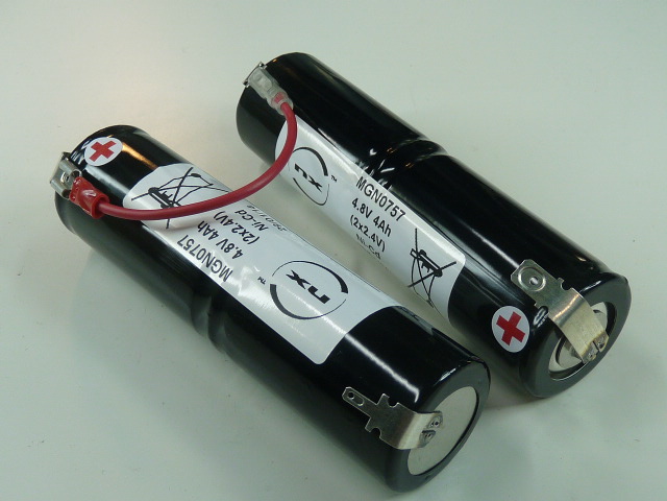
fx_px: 983
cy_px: 250
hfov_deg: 37.5
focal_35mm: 51
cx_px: 334
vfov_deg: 28.6
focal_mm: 5.2
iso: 100
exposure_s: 1/60
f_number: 2.8
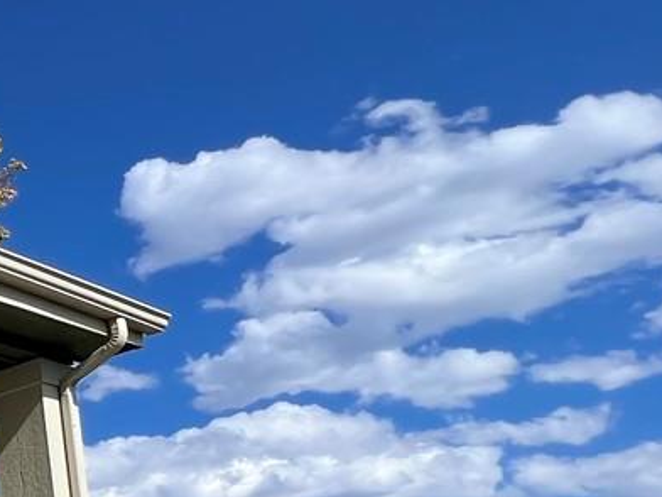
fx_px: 1014
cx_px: -564
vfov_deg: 25.1
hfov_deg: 21.3
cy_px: 580
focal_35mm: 53
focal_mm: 1.57
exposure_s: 1/2660
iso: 32
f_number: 1.8
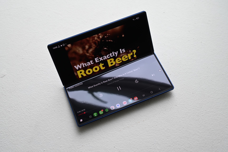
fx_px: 272
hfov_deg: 45.4
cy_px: 76
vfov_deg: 31.2
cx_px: 114
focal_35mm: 43
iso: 1000
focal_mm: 43
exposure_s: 1/60
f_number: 6.3
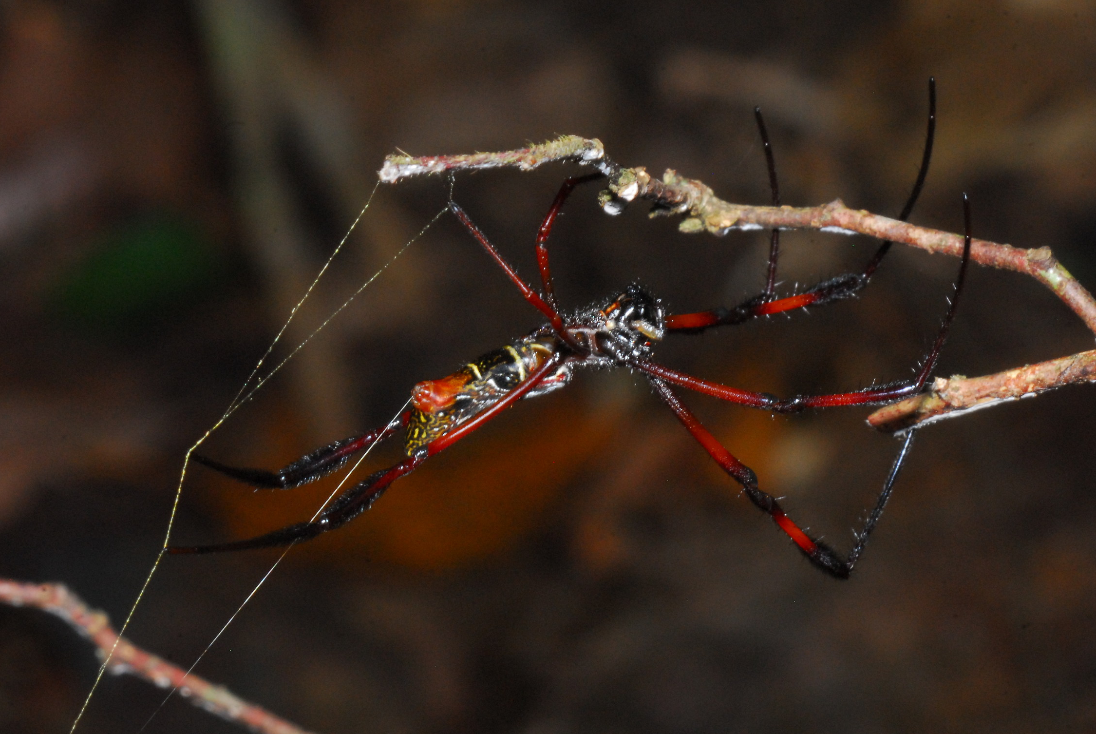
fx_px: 19507
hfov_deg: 3.2
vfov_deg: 2.2
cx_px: 529
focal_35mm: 640
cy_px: 348
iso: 800
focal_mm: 400
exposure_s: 1/60
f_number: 16
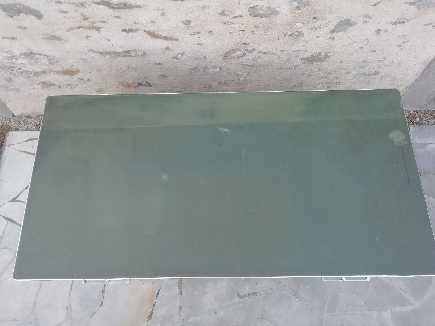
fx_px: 327
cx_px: 218
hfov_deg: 67.3
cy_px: 163
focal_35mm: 26
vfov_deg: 53.1
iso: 80
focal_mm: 3.46
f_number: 2.2
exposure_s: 1/50
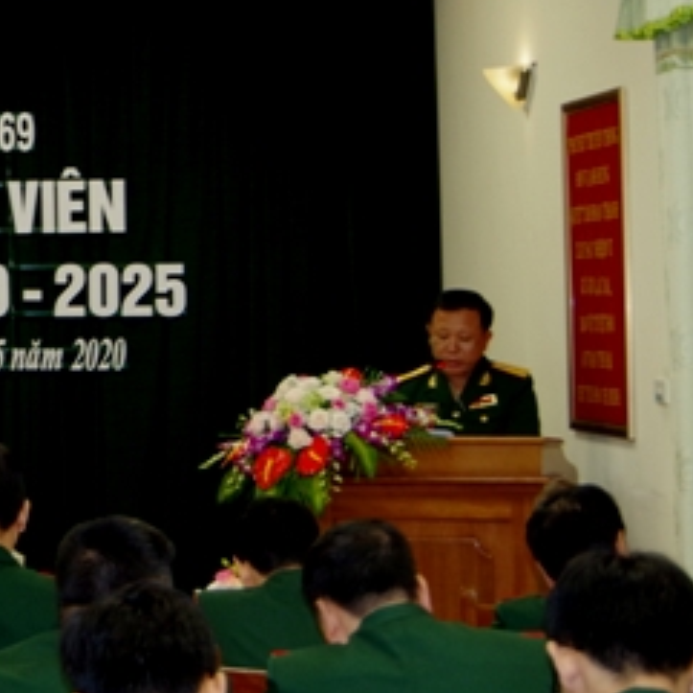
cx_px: -206
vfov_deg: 14.2
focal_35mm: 122
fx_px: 2763
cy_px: 167
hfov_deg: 13.8
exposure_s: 1/30
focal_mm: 31
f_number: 4.5
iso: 400
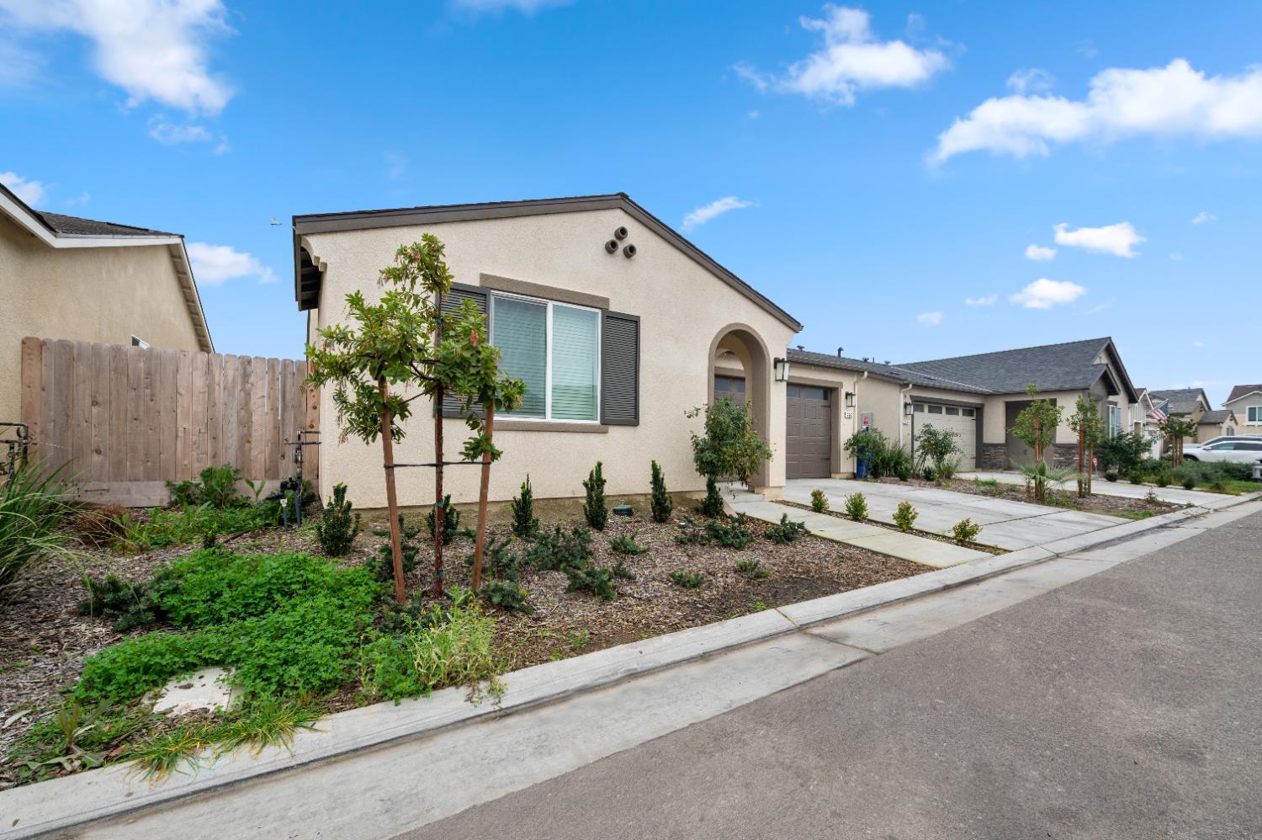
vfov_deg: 81.1
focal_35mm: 14
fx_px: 490
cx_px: 631
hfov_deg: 104.3
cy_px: 420
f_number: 9
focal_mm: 14
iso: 250
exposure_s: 1/320
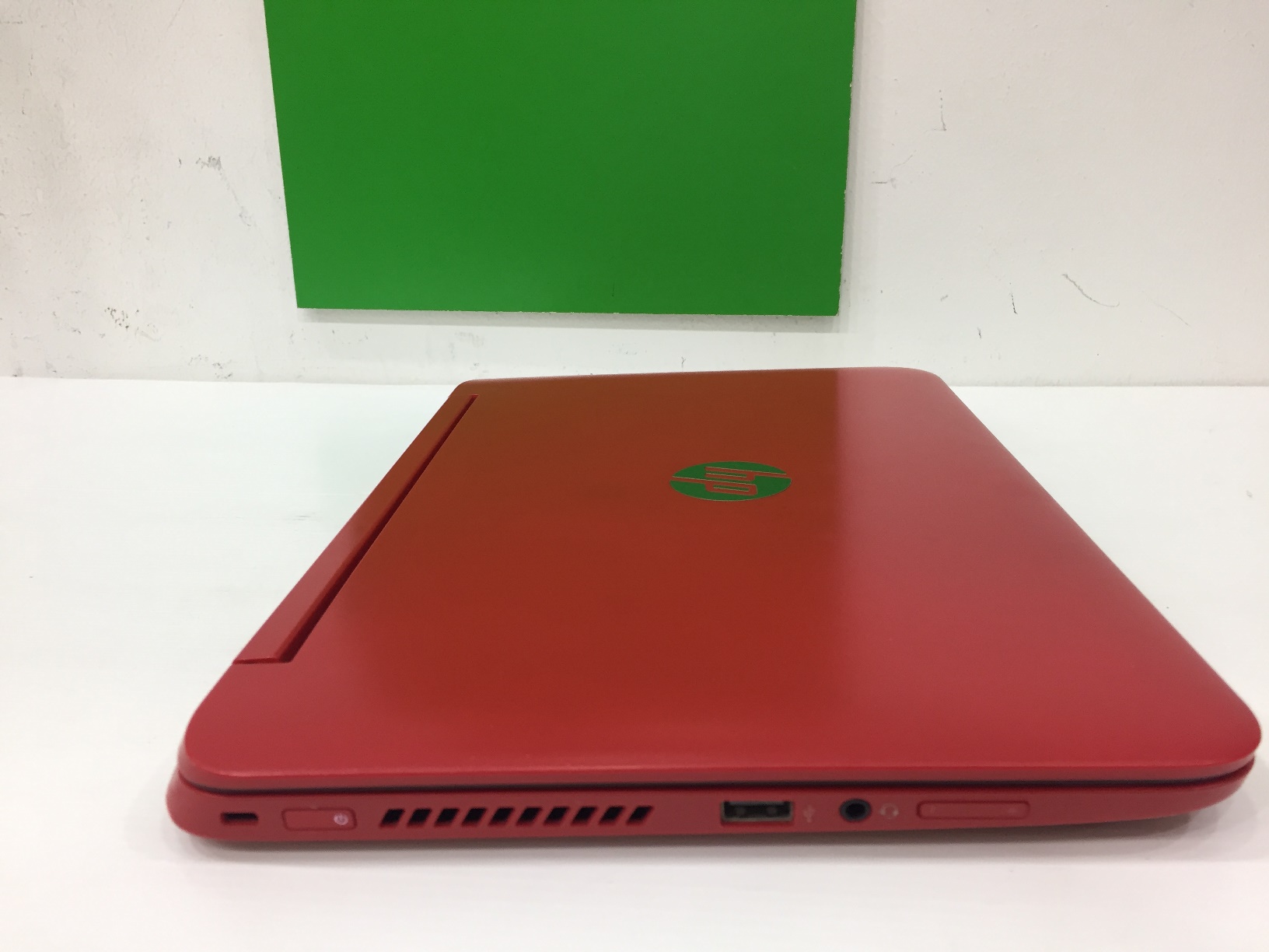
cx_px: 634
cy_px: 476
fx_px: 1063
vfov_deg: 48.2
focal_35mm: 29
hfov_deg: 61.7
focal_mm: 4.15
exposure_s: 1/33
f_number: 2.2
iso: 100
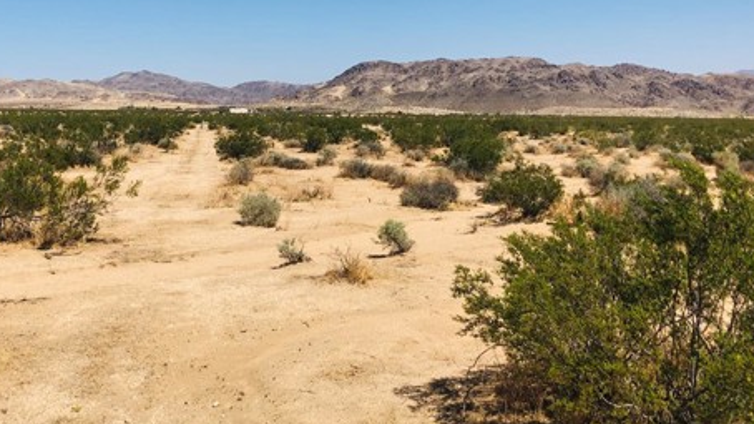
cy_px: 91
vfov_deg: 27.2
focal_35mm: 43
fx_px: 859
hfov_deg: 47.1
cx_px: 297
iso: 25
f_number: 1.8
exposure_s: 1/3690
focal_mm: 4
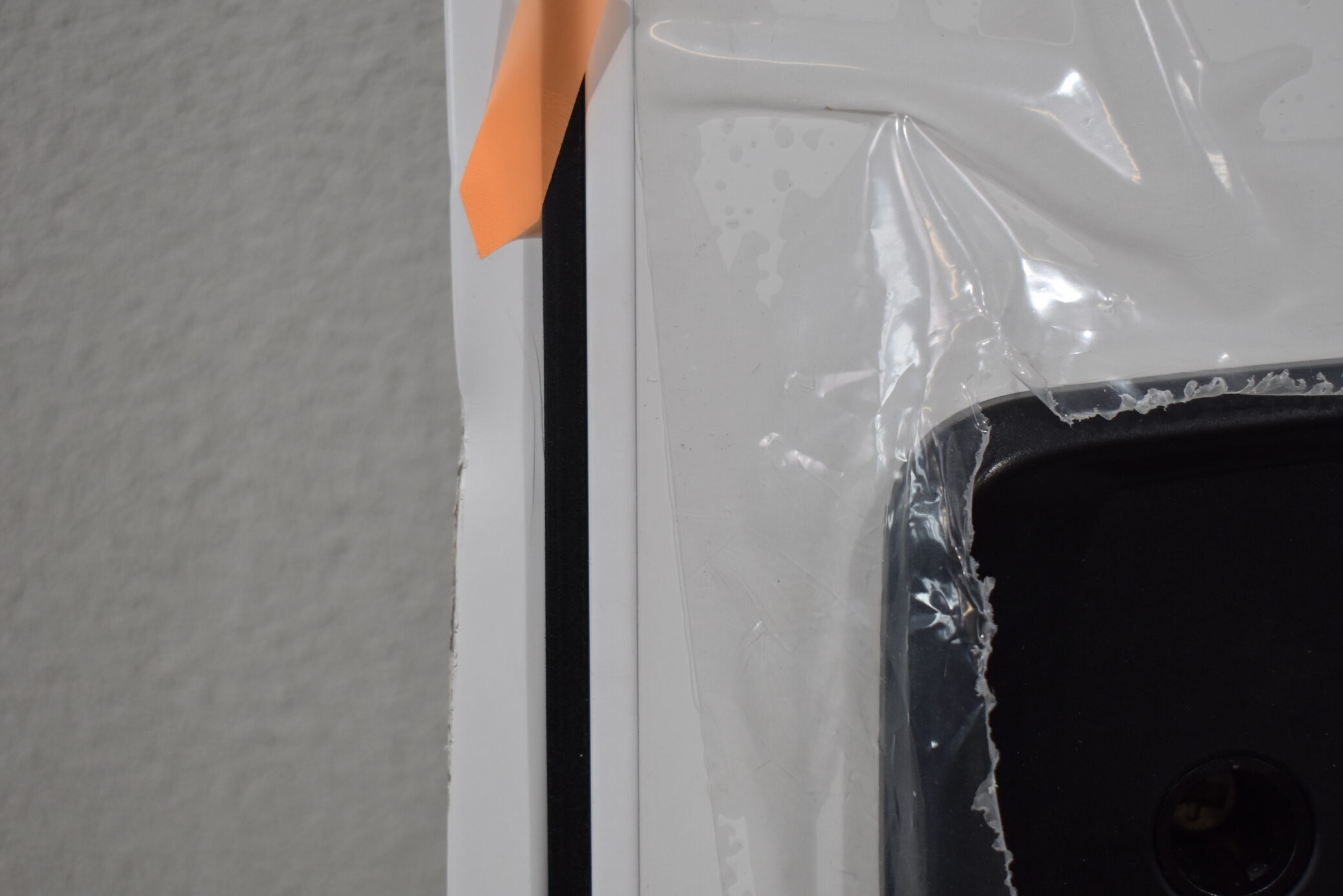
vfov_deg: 21.6
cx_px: 756
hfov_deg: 31.9
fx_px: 2350
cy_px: 467
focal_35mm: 63
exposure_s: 1/250
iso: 500
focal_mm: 34
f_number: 4.5
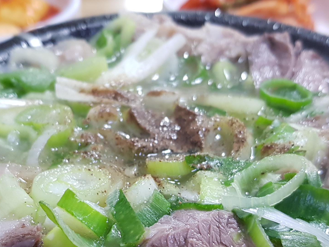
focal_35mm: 52
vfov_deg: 27.2
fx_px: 494
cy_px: 212
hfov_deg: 36.8
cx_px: 181
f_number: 1.7
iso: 160
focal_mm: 4.2
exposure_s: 1/30
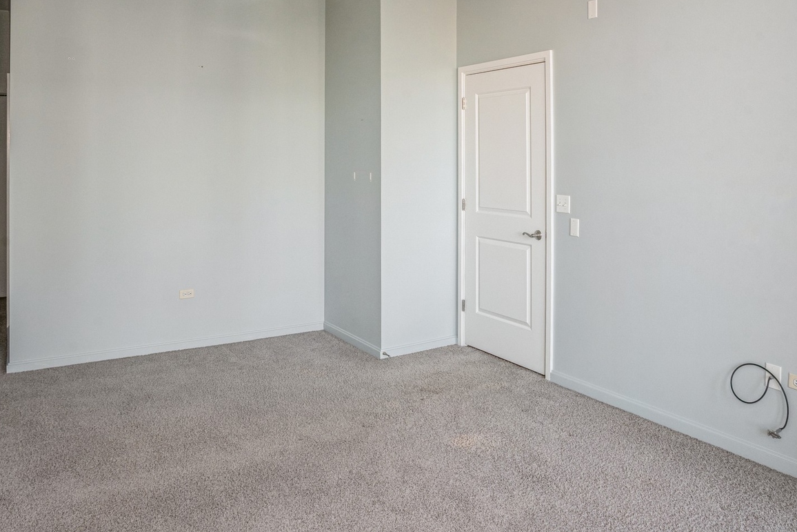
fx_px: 620
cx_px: 380
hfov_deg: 65.4
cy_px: 200
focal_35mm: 28
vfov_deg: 46.0
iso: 500
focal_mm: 20
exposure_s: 1/40
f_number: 8
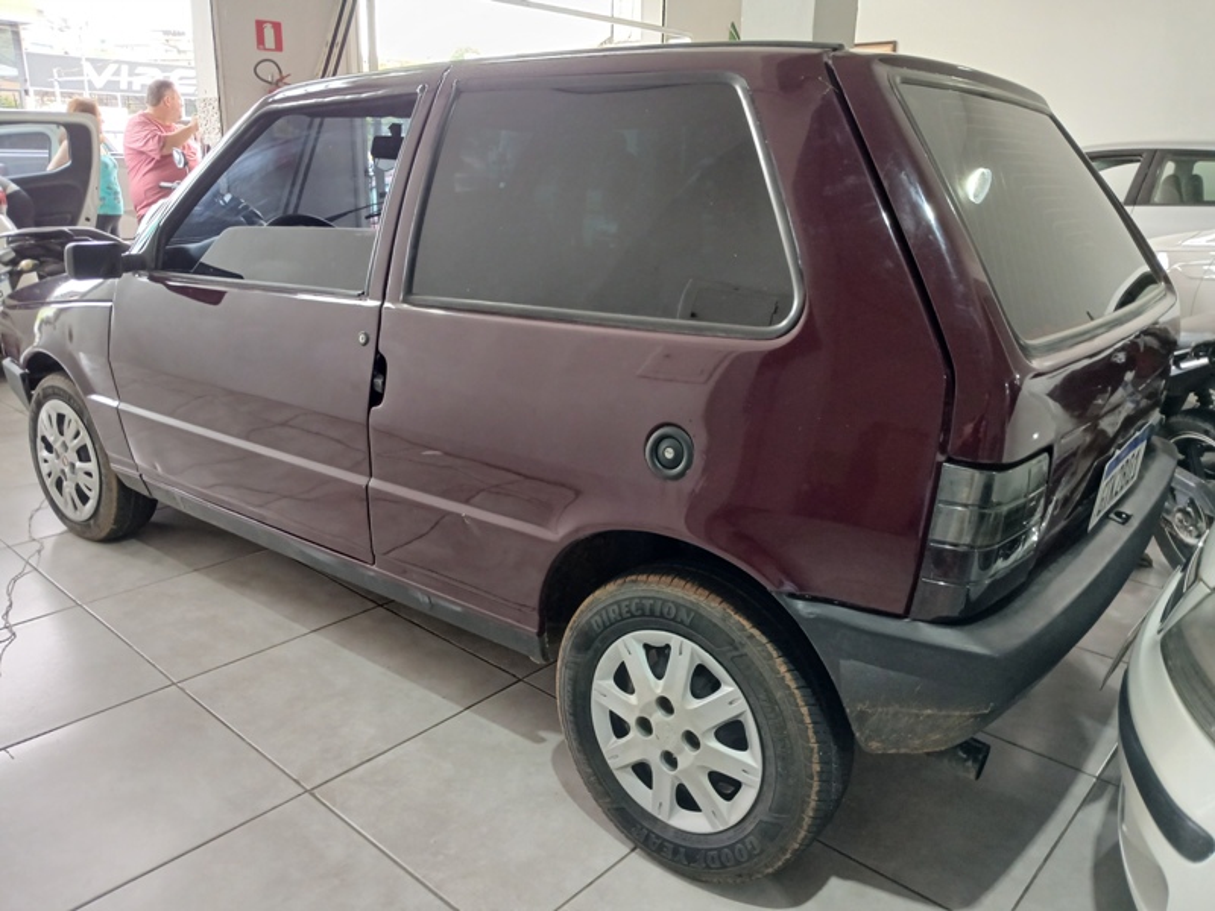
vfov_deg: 53.1
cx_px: 608
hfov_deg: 67.3
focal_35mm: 26
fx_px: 913
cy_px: 456
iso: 250
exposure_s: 1/30
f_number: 1.8
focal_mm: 3.98
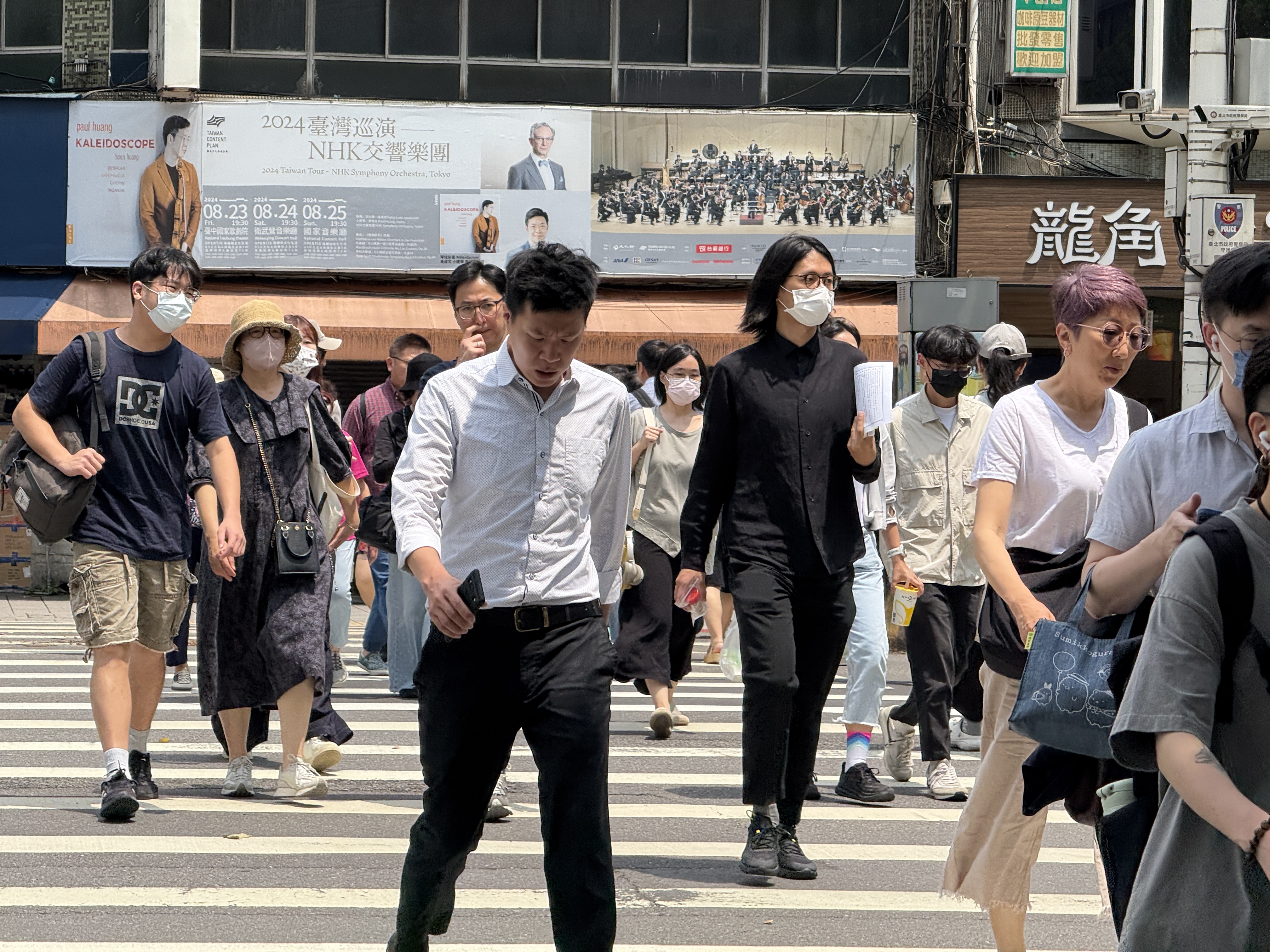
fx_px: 4403
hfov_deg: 16.4
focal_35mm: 120
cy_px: 476
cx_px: 635
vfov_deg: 12.3
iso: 64
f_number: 2.8
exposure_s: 1/1248
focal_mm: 15.66
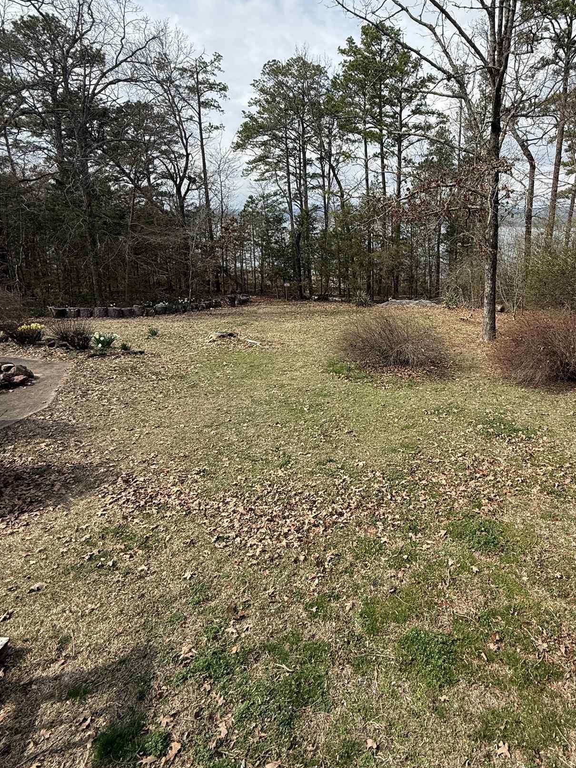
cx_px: 388
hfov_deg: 64.1
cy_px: 316
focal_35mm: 20
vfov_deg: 81.0
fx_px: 444
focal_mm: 2.22
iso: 50
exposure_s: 1/1572
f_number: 2.2
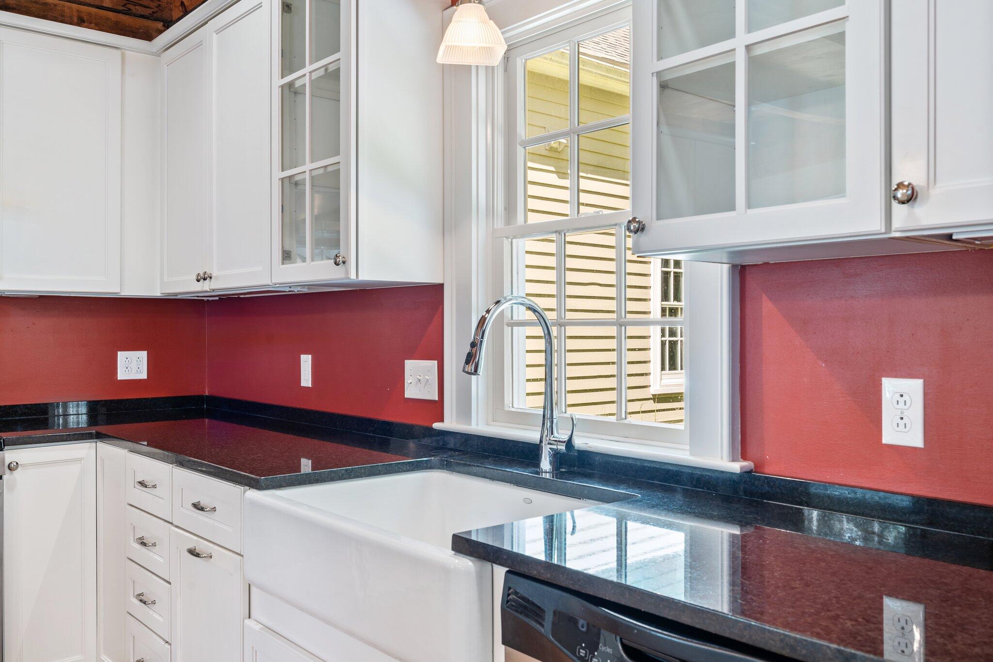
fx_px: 855
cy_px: 331
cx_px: 496
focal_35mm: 31
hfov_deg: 60.3
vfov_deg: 42.3
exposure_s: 1/1.25
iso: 64
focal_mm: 31
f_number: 9
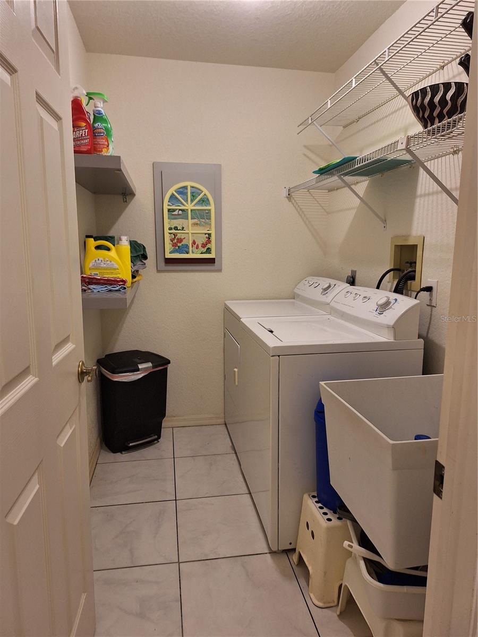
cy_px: 318
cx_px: 239
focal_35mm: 23
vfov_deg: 73.9
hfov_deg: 58.9
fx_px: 423
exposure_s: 1/40
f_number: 1.8
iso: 200
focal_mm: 5.54
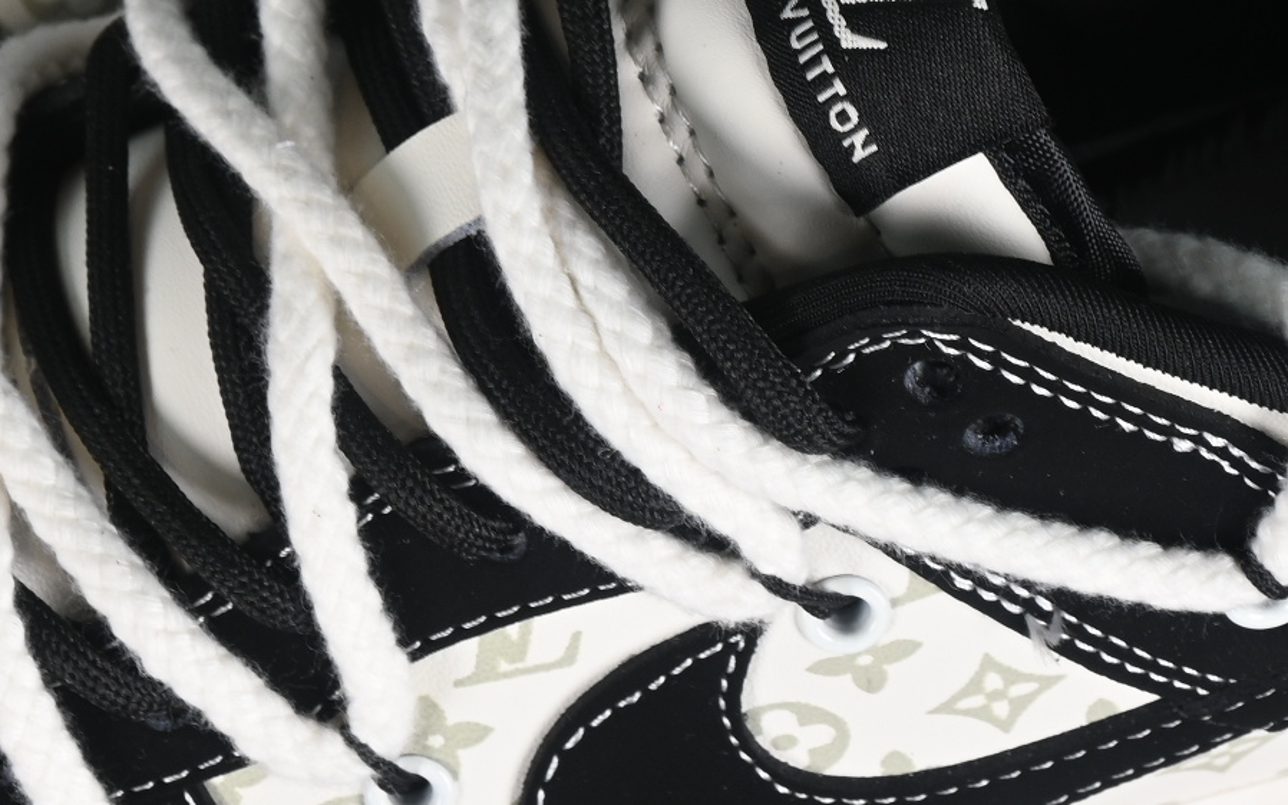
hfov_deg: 8.8
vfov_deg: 5.5
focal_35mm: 237
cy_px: 36
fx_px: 8318
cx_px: 459
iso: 160
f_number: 6.3
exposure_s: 1/50
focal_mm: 50
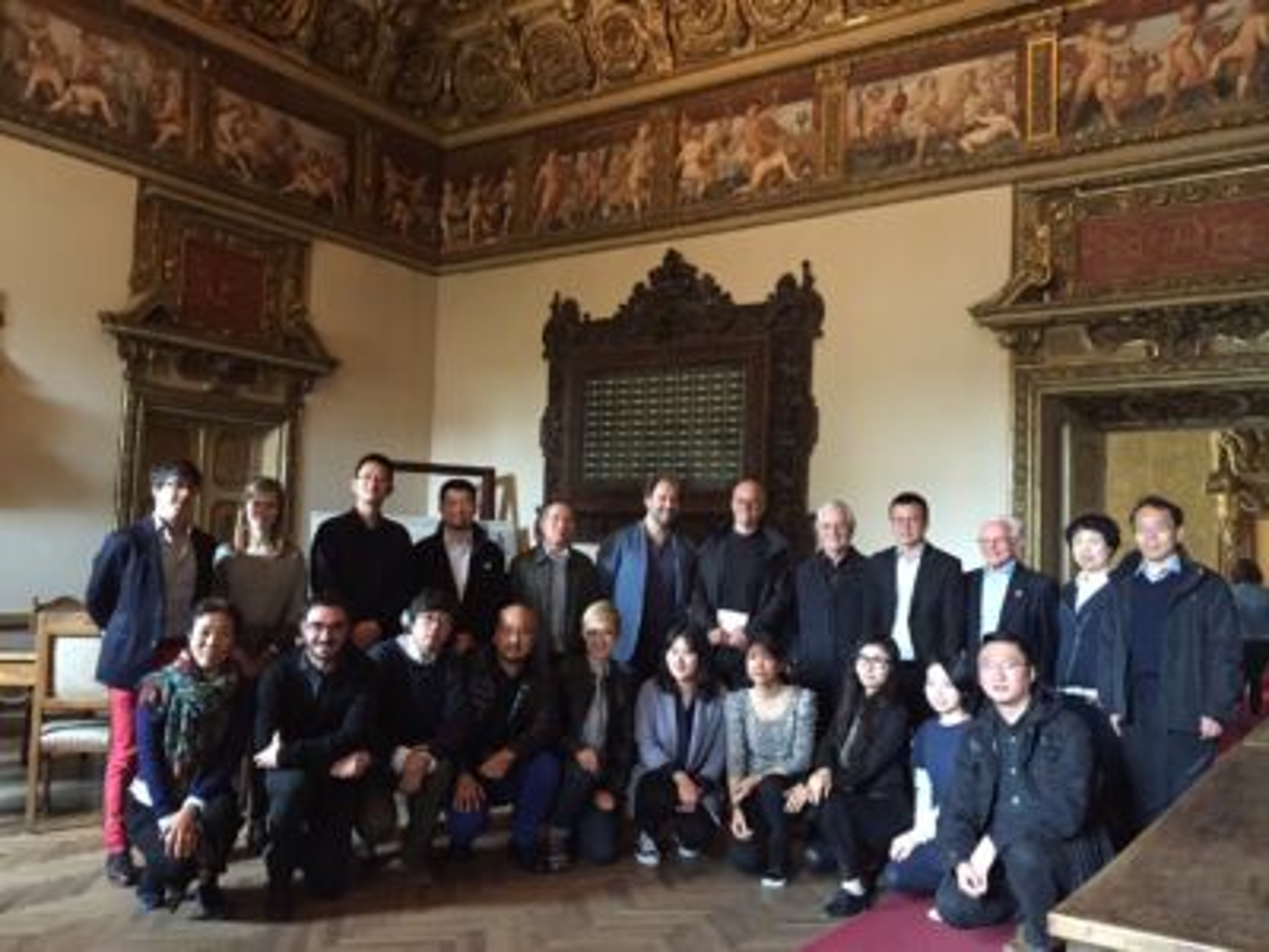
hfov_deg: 61.7
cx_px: 634
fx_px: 1063
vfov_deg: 48.2
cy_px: 476
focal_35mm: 29
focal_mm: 4.15
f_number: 2.2
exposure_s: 1/17
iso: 320
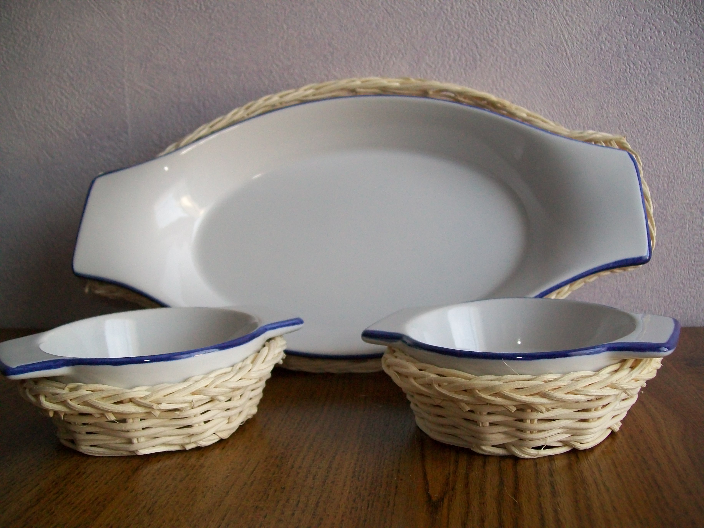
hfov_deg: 54.0
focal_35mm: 34
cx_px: 352
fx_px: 691
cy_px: 264
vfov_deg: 41.8
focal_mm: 6.1
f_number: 2.7
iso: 160
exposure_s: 1/60
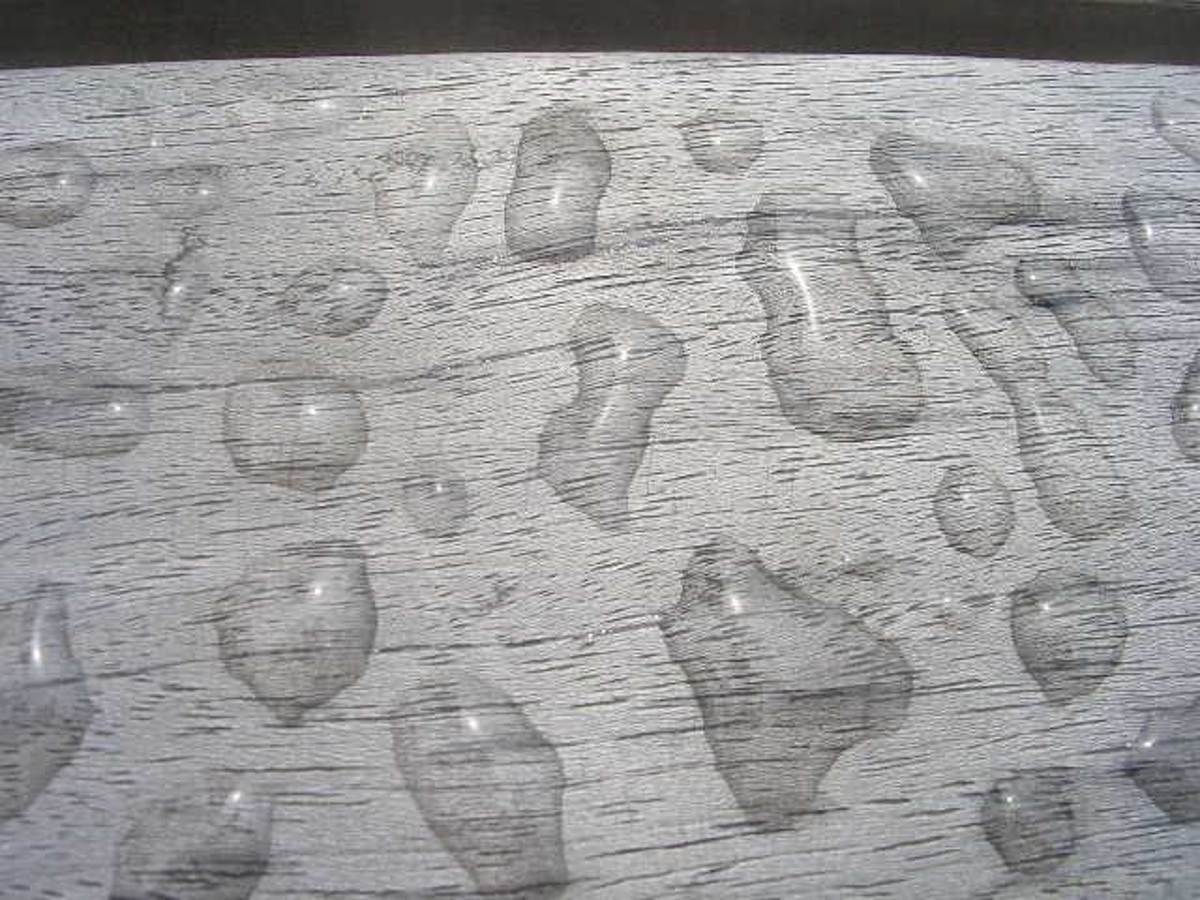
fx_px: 1317
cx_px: 600
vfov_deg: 37.7
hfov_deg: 49.0
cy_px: 450
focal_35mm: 38
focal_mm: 5.8
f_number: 5.6
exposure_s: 1/176
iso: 50
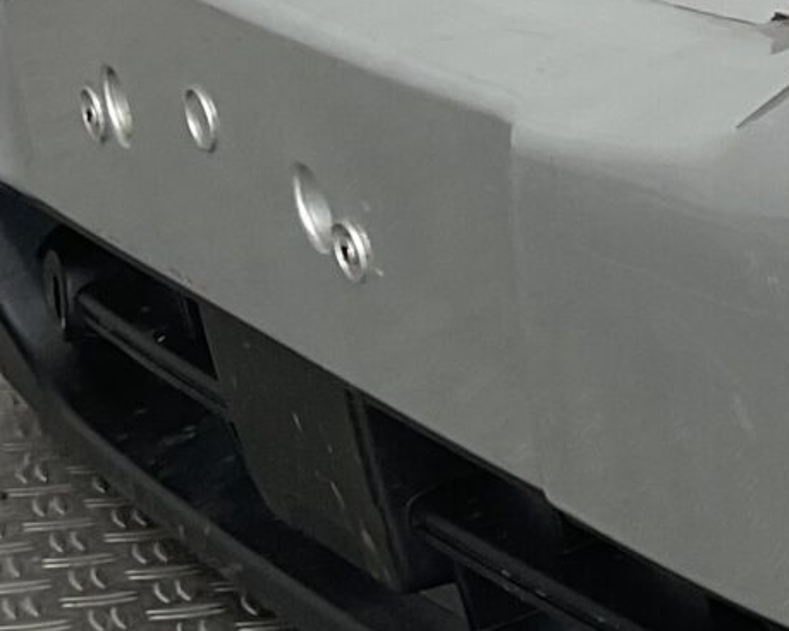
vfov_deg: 9.7
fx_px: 3689
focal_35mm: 158
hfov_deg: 10.9
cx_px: 1691
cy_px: 2
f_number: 1.8
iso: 16
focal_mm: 3
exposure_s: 1/318
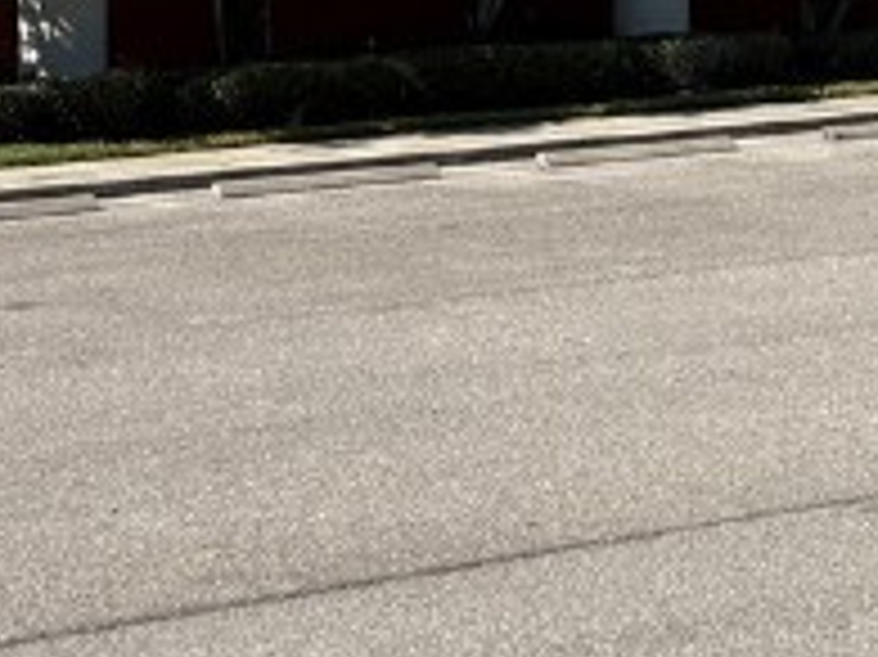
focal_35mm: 126
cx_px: 563
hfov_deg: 15.6
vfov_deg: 11.1
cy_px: -468
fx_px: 3194
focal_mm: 6.76
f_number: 1.78
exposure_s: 1/4975
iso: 80
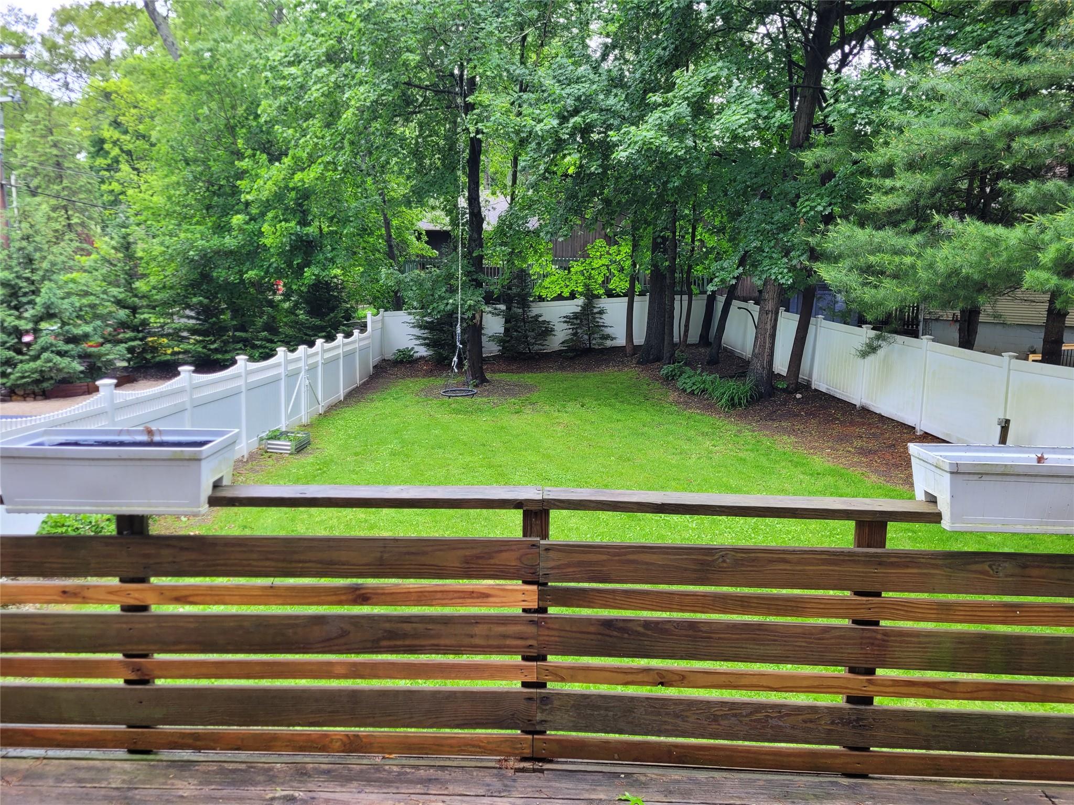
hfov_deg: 67.3
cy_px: 402
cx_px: 537
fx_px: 807
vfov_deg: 53.1
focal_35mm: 26
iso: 50
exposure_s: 1/120
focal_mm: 5.4
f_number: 1.8
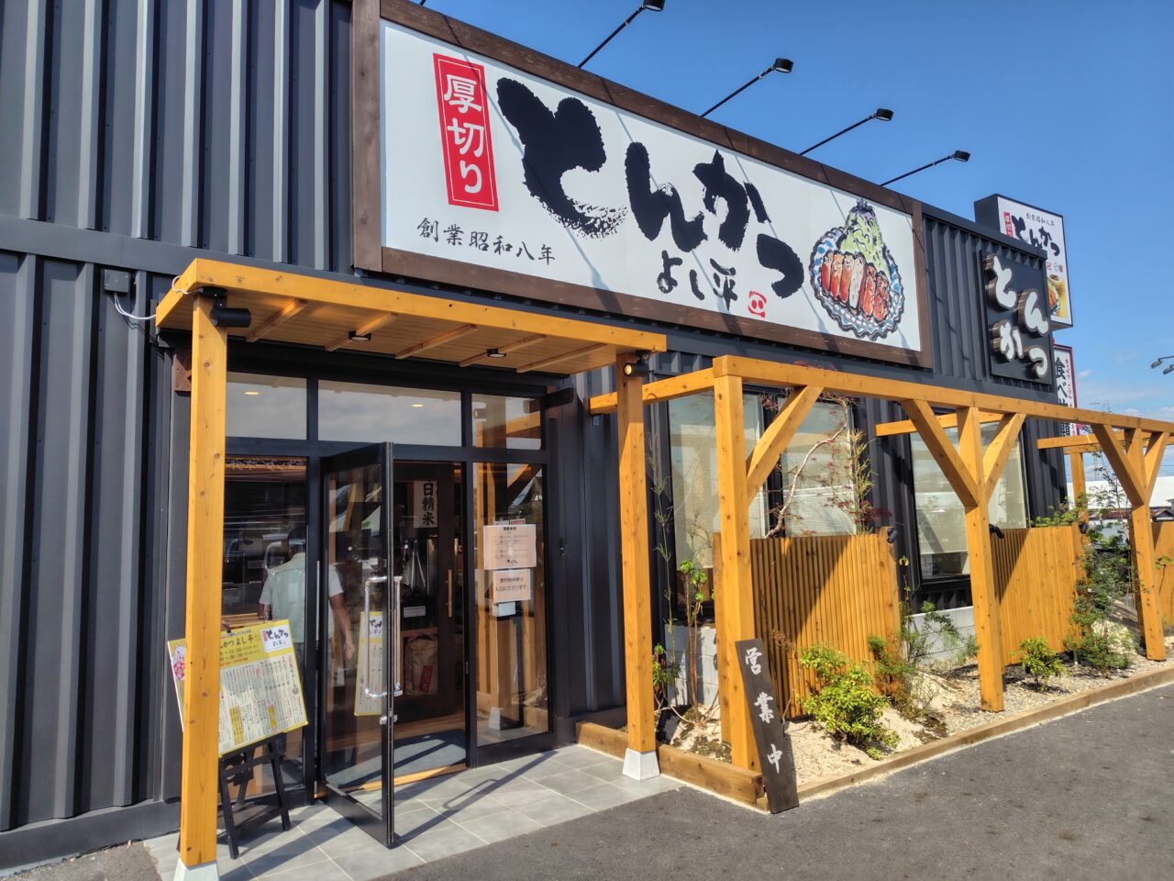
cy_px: 440
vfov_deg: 58.9
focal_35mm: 23
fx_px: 780
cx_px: 587
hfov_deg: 73.9
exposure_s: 1/1851
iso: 50
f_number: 1.9
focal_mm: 5.6
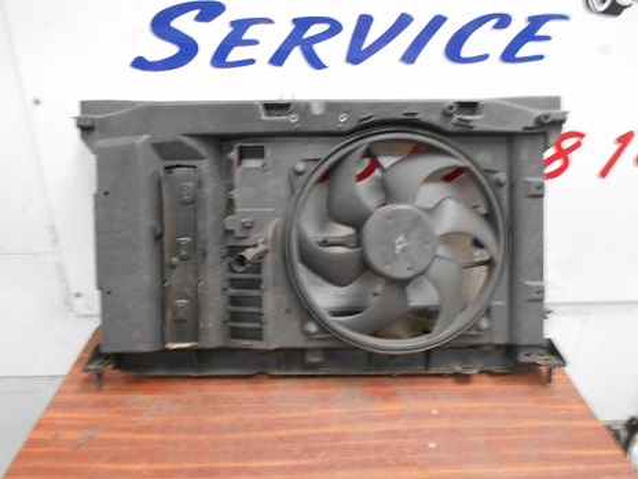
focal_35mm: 30
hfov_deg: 60.0
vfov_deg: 46.8
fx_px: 553
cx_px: 319
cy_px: 240
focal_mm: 5.1
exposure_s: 1/15
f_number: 3.4
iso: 400
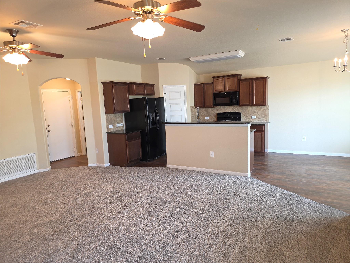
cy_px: 132
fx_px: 233
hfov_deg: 73.9
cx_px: 175
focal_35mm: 23
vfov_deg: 58.9
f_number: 1.7
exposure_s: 1/24
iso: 125
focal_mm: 6.3
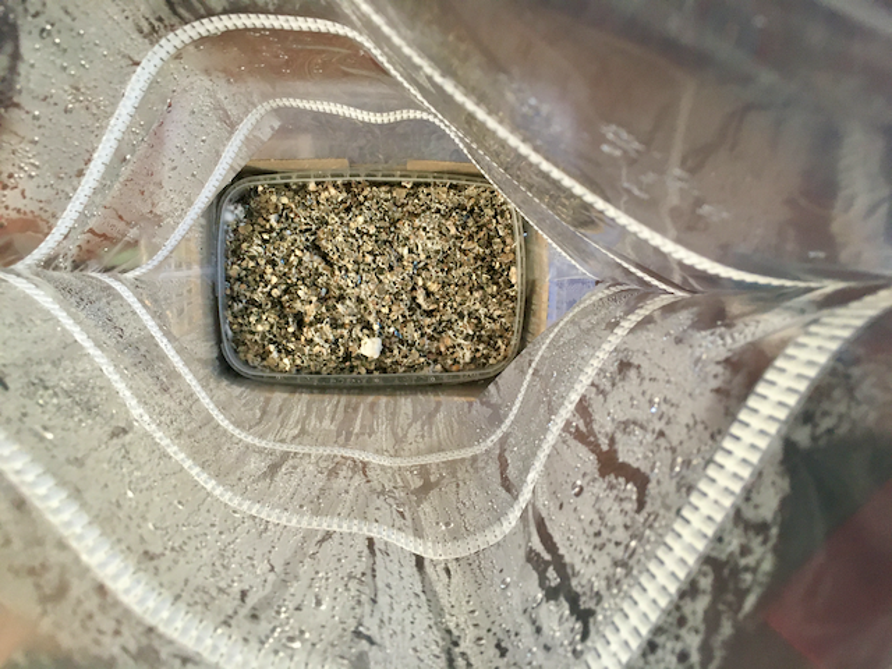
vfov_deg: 48.2
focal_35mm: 29
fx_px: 747
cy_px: 334
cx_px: 446
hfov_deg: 61.7
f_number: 2.2
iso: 200
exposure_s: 1/33
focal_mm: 4.15
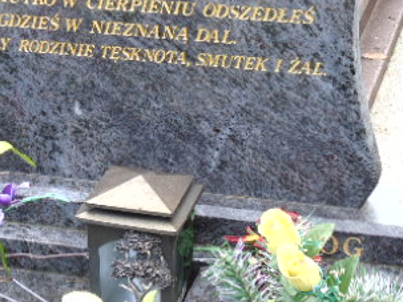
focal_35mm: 114
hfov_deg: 17.2
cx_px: 104
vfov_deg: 12.9
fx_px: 1327
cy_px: 56
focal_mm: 9.6
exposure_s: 1/30
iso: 80
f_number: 4.3
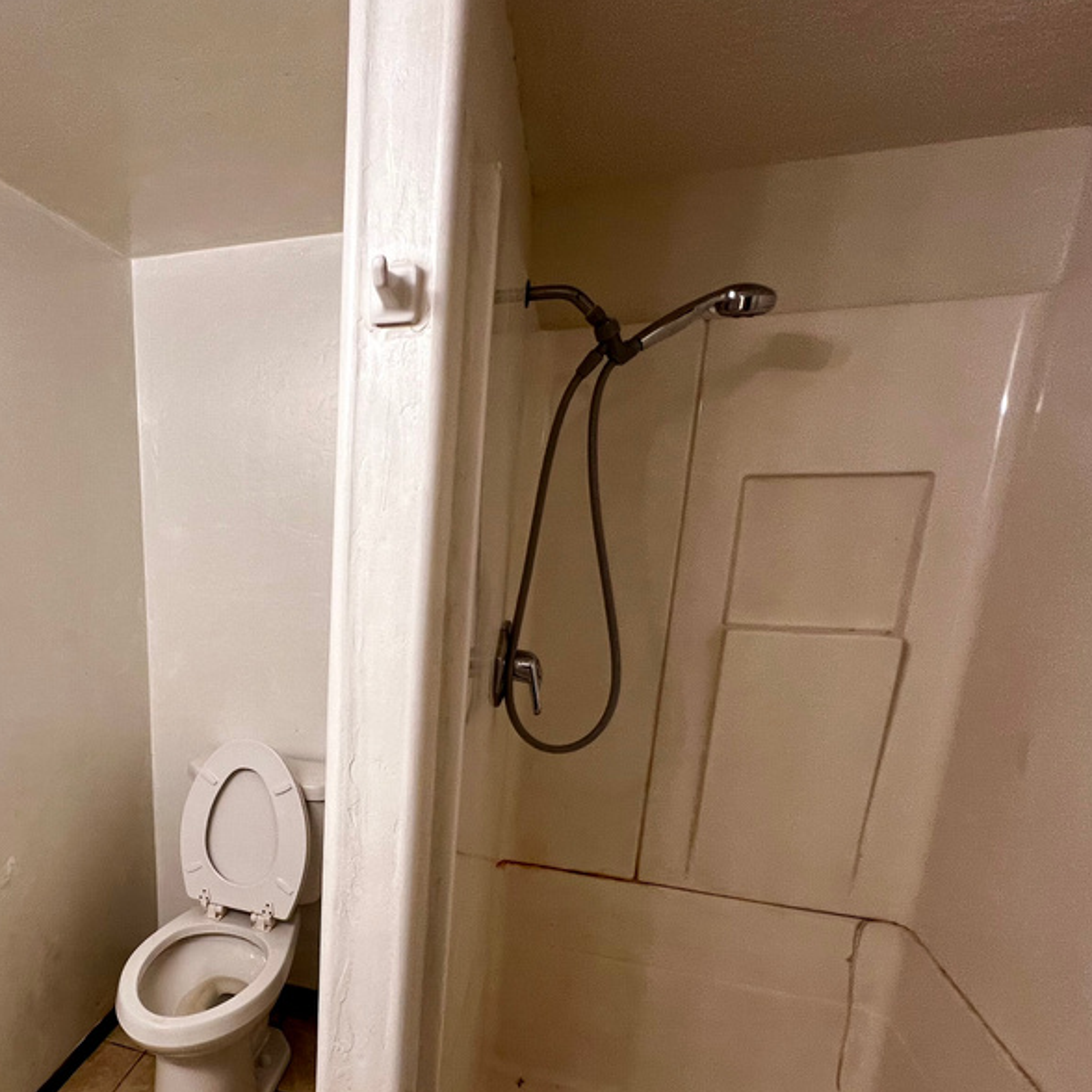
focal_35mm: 20
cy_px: 693
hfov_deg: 69.5
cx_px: 264
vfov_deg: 73.4
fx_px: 714
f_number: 1.8
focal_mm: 1.57
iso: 100
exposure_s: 1/120
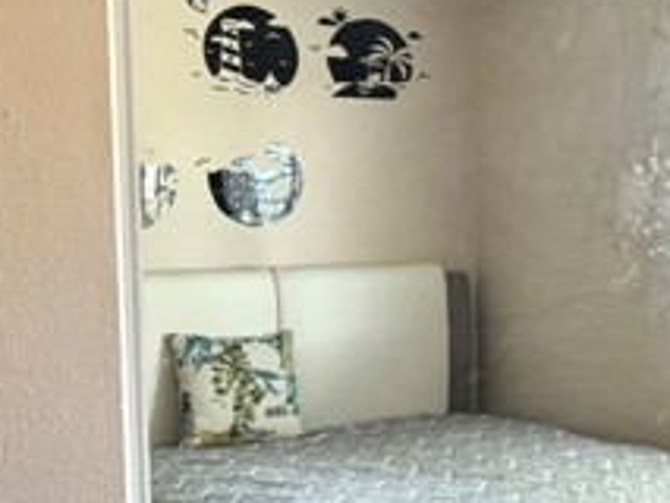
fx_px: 1394
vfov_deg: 20.4
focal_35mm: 72
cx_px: 985
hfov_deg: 22.5
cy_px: 308
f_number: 1.78
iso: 200
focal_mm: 6.76
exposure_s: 1/121
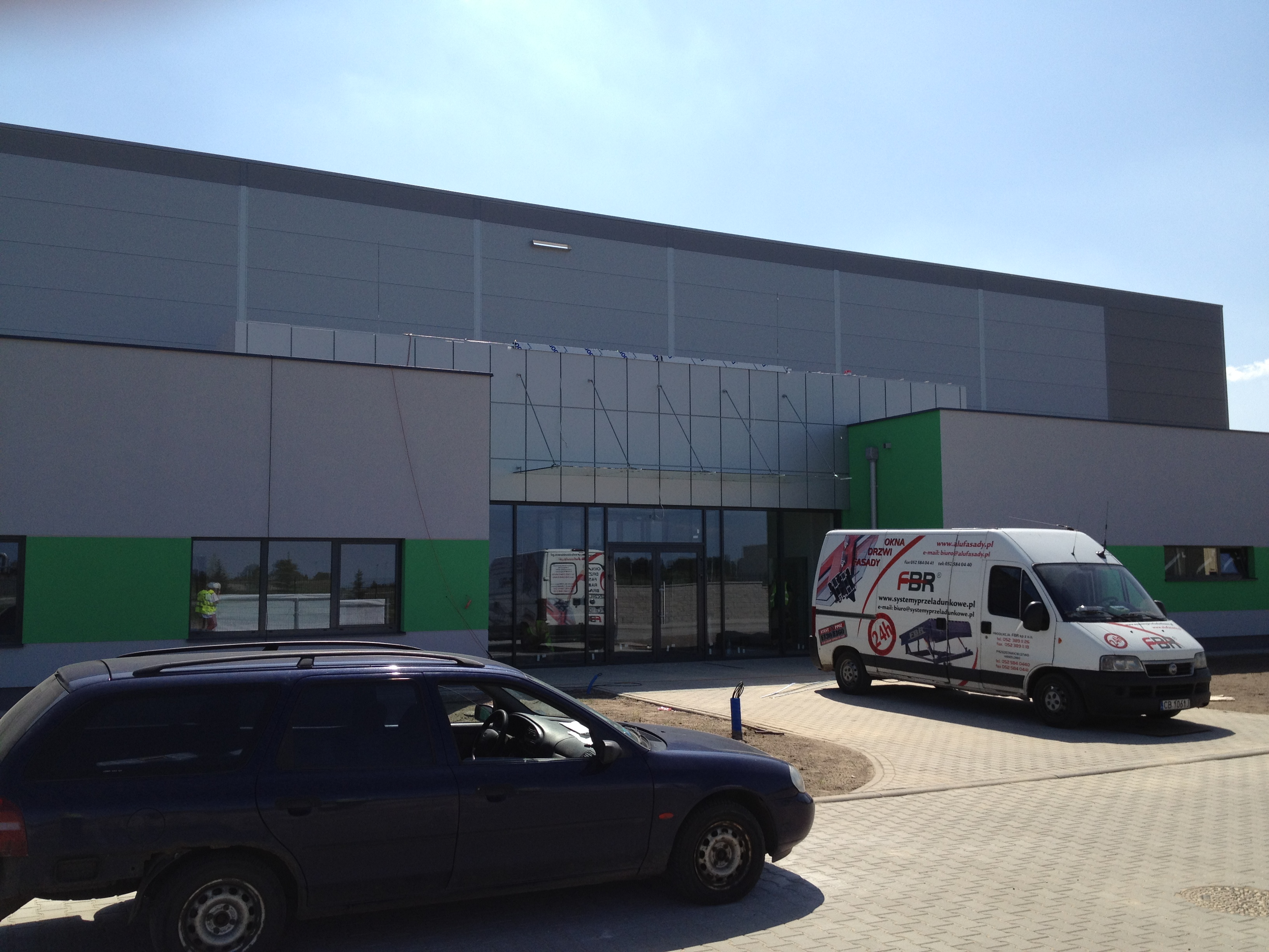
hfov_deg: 52.6
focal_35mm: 35
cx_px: 634
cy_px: 476
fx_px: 1283
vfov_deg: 40.7
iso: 64
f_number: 2.4
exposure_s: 1/1842
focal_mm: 4.28
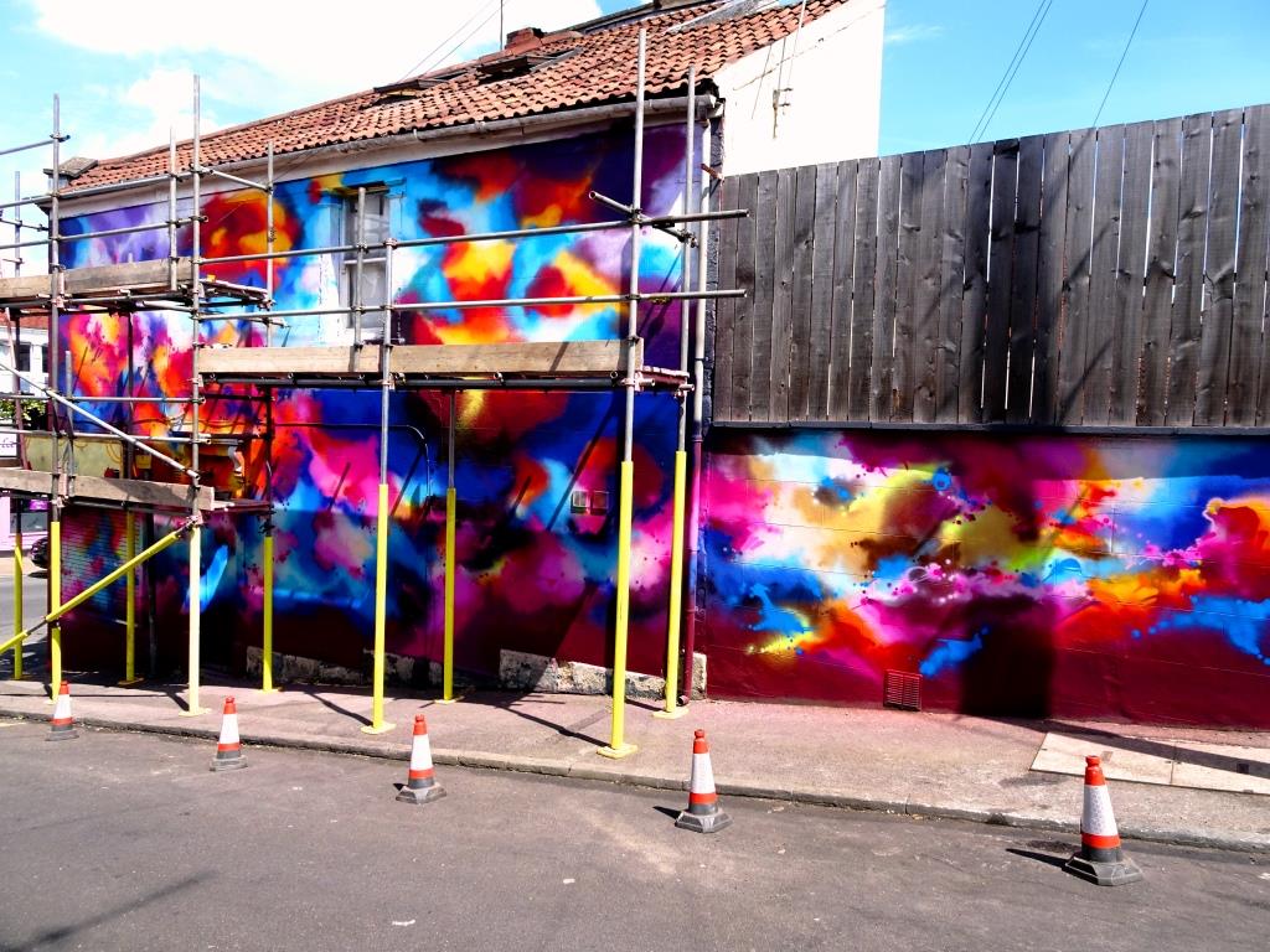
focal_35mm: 24
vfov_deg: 56.8
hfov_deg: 71.6
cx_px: 635
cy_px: 476
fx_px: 881
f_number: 3.5
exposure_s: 1/800
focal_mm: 4.1
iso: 80
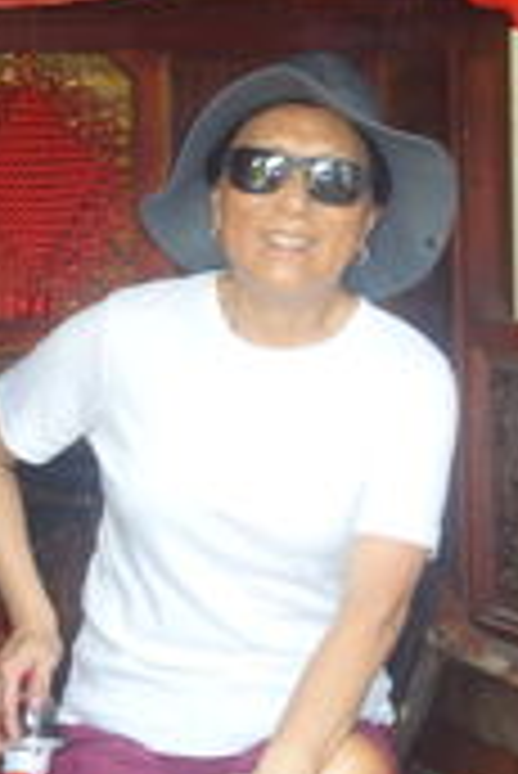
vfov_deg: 15.6
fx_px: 2822
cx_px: 279
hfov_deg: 10.5
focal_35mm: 131
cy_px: 378
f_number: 2.8
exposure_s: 1/80
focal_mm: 14.23
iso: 125
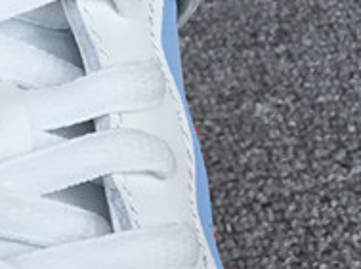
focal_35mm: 148
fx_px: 1541
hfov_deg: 11.9
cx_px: -371
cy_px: 264
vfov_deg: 9.9
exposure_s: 1/646
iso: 25
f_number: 2.4
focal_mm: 3.3
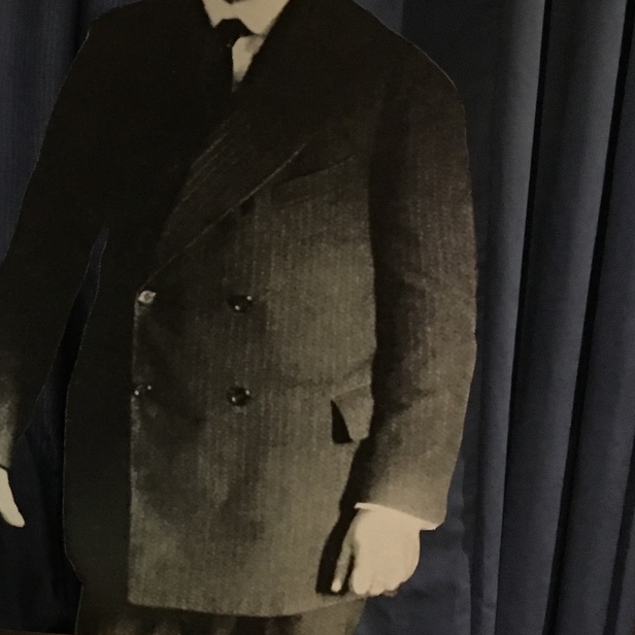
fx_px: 1038
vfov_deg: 33.7
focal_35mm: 50
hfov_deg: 31.7
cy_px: 207
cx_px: 18
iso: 400
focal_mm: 4.15
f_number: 2.2
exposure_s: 1/17
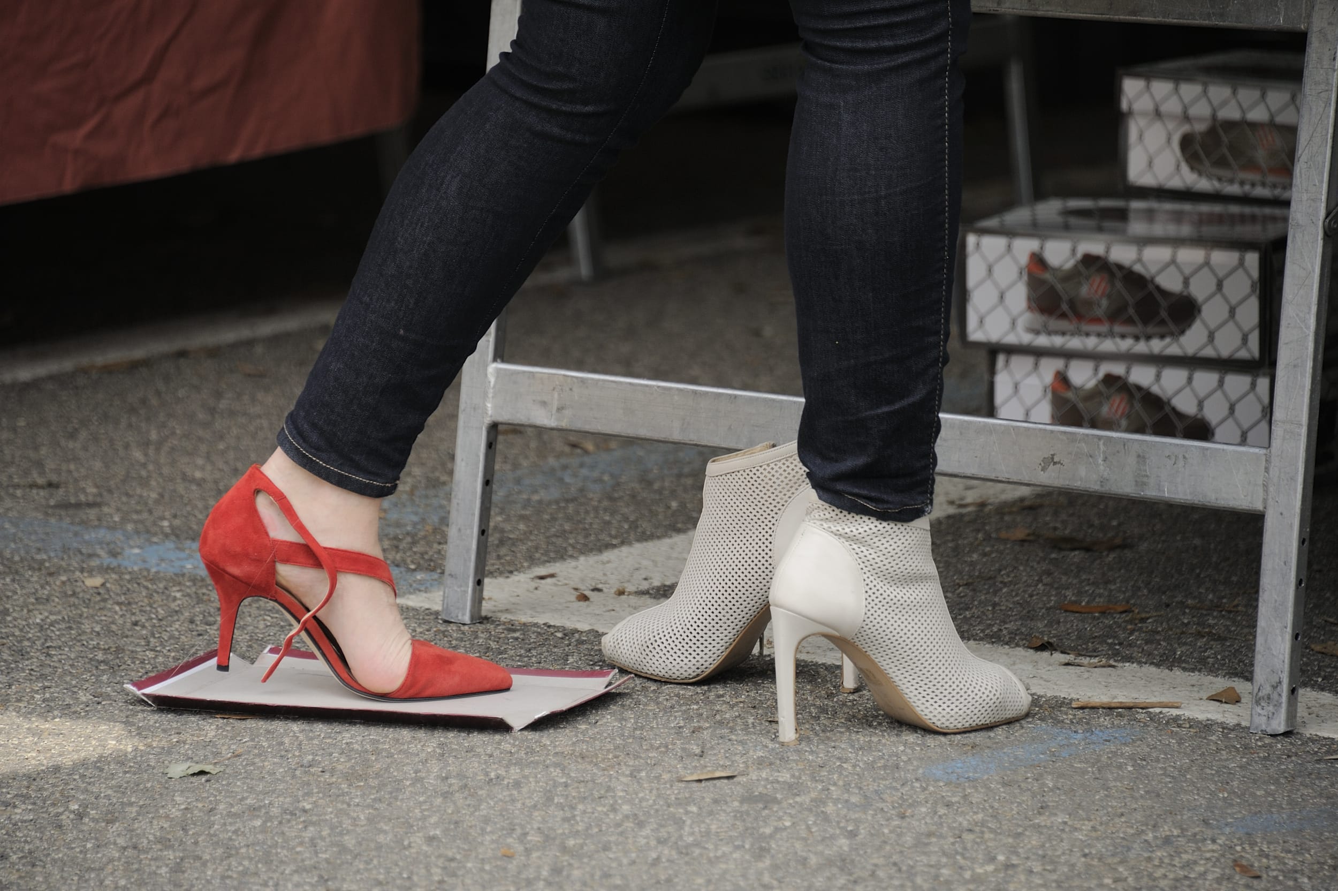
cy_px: 446
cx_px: 669
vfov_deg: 4.6
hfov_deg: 6.9
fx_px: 11144
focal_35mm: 300
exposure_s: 1/640
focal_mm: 300
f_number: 5.6
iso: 400
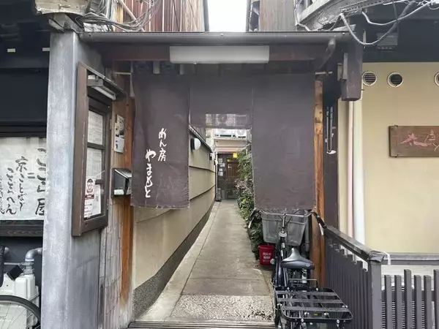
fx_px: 330
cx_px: 220
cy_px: 164
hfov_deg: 67.3
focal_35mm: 26
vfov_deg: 53.1
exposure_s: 1/121
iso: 50
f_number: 1.6
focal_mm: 4.2
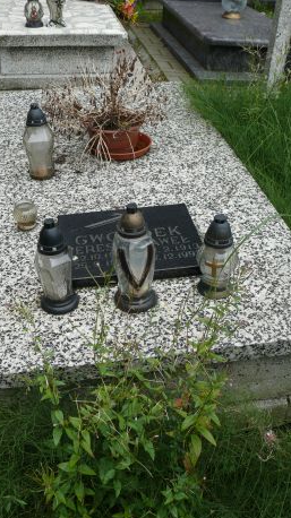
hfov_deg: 29.6
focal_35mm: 40
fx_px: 550
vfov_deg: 50.5
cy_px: 253
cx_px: 118
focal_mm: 7.4
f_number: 4
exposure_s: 1/160
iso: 100
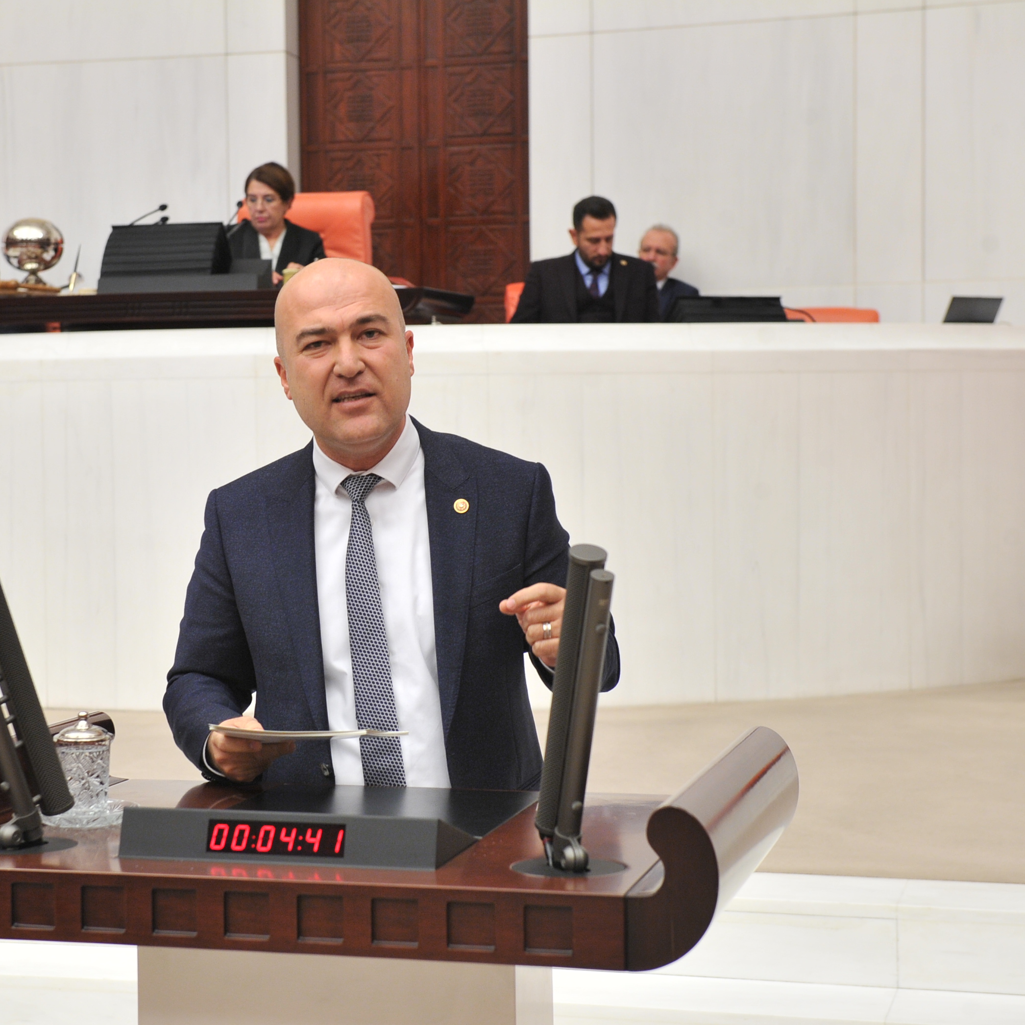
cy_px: 511
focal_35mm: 75
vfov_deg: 23.1
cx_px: 382
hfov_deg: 23.0
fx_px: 2513
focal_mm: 58
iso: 1250
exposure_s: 1/80
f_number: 4.5
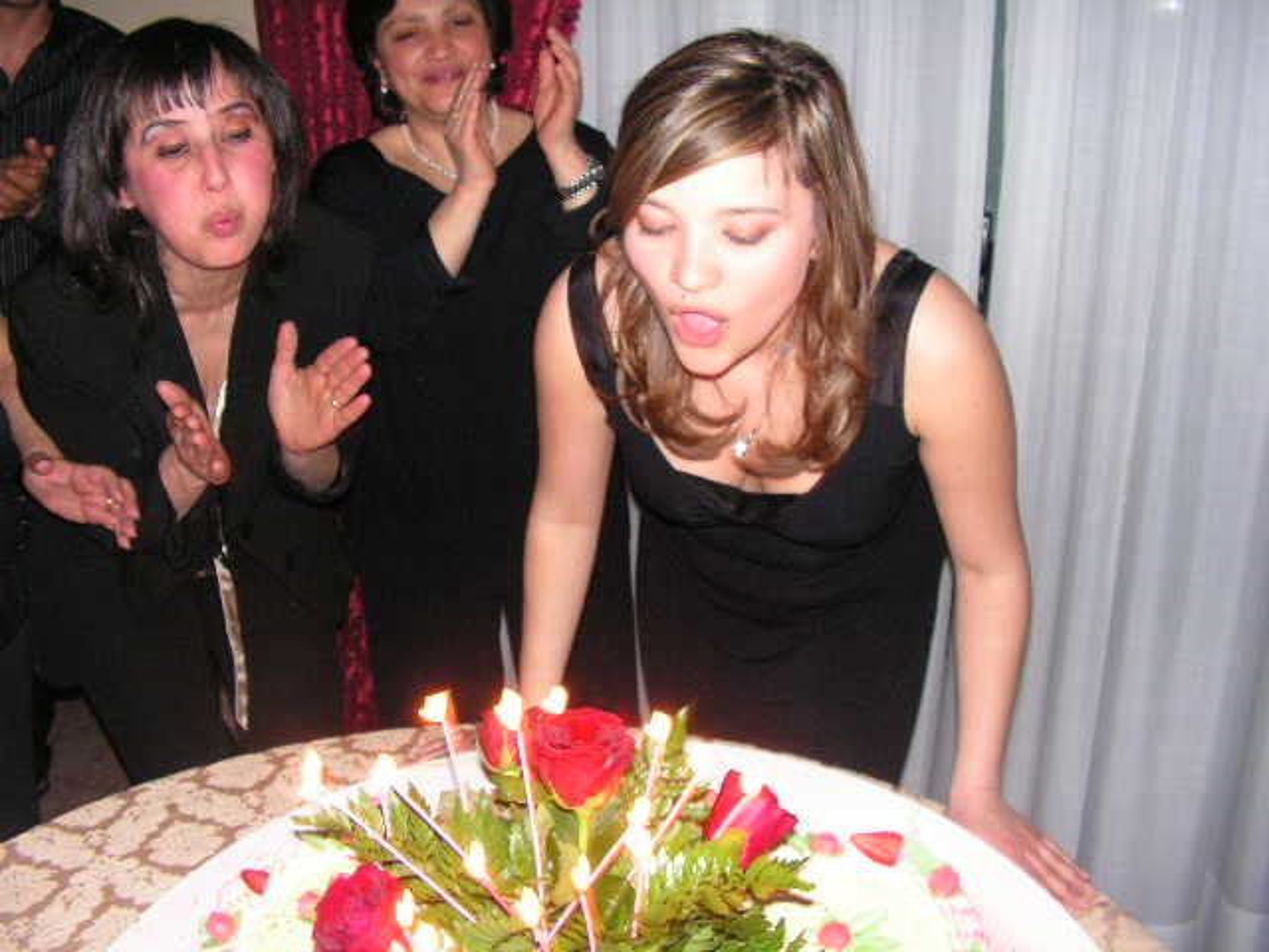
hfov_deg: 51.4
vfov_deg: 39.7
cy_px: 476
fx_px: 1320
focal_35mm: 36
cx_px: 634
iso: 200
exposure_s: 1/40
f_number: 3.2
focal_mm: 6
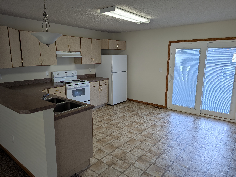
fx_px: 164
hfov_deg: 71.5
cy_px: 88
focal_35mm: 24
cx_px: 118
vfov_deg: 56.9
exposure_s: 1/202
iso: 69
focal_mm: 6.81
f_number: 1.85
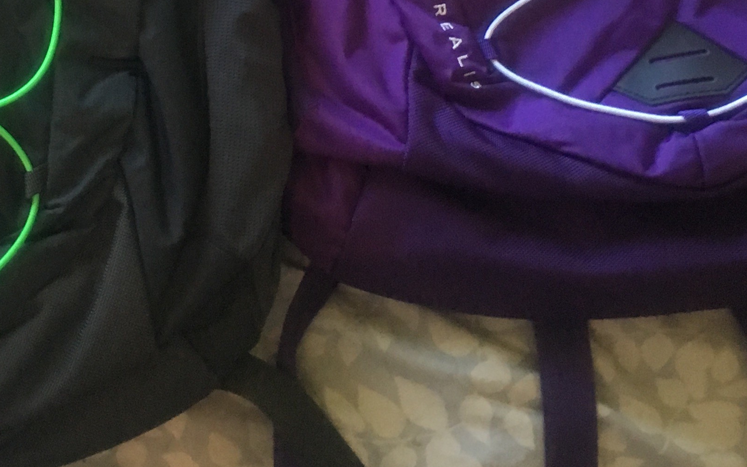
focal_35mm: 77
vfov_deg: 16.4
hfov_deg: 26.6
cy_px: -47
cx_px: 228
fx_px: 1567
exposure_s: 1/30
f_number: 2.2
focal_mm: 4.15
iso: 160
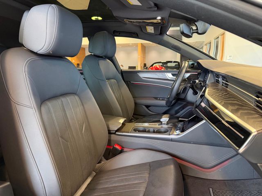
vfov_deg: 56.8
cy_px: 98
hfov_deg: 71.6
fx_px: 182
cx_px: 131
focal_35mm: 24
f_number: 1.78
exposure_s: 1/60
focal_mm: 6.76
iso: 400
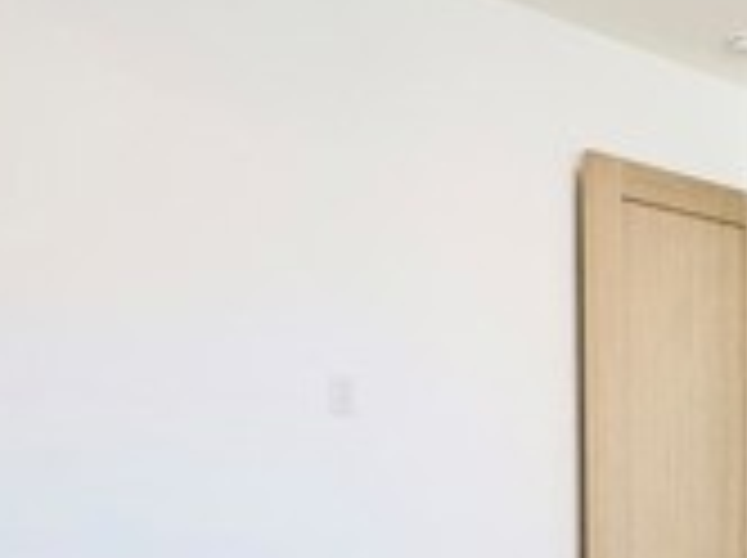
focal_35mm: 54
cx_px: 837
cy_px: 558
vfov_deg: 25.6
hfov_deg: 31.3
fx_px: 1164
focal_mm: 2.22
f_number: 2.2
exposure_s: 1/120
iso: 125
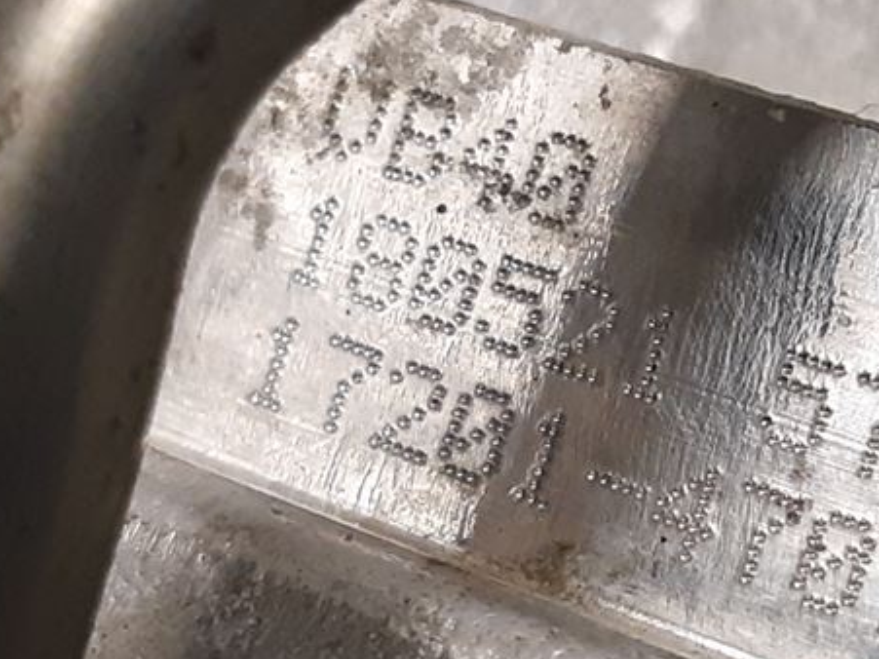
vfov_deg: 12.5
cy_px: 429
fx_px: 2996
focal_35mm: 118
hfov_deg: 16.6
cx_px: 598
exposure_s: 1/50
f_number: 1.7
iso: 200
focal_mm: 3.93
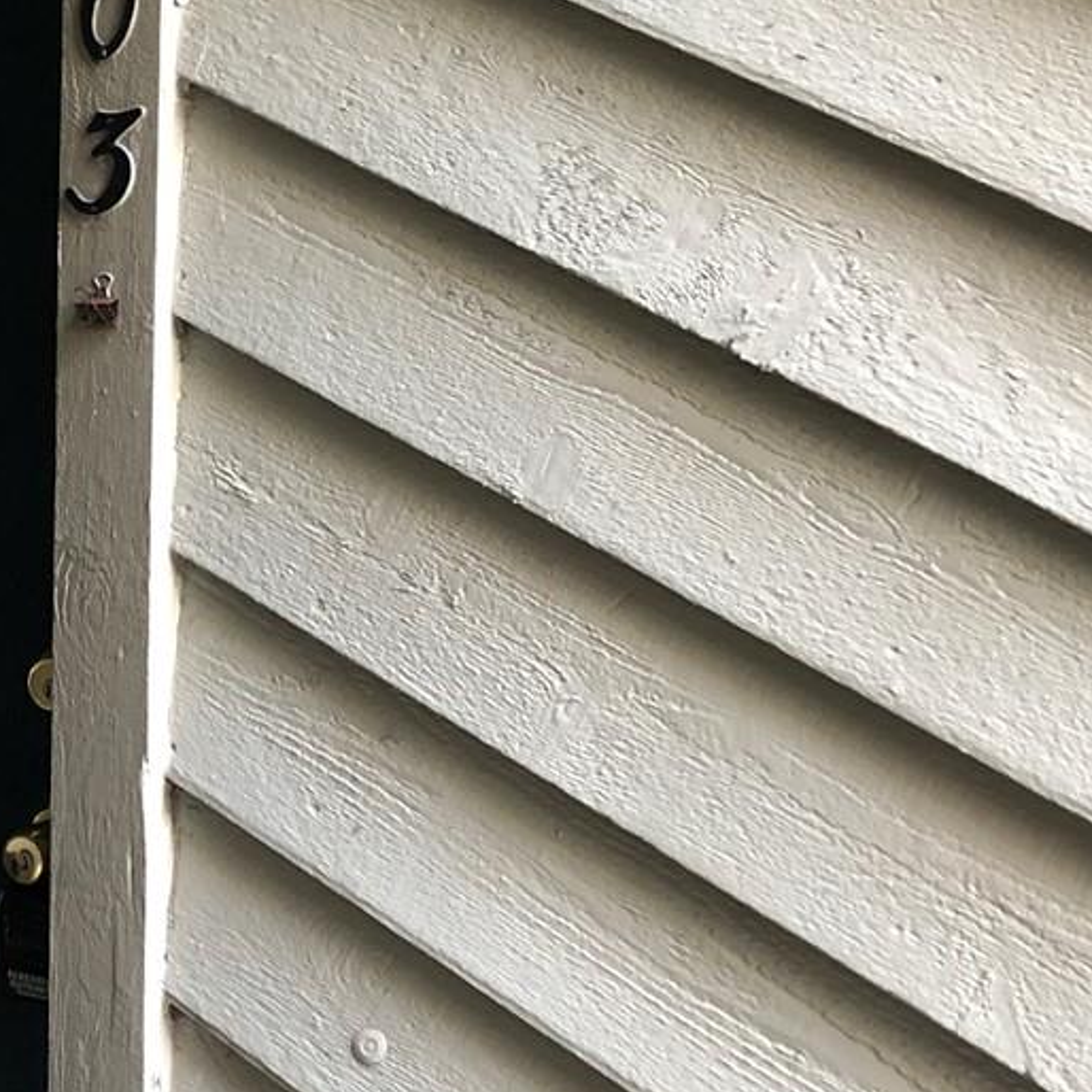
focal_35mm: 77
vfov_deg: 22.5
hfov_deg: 21.5
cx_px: -45
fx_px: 2748
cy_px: 521
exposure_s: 1/15
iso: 40
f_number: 1.8
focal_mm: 3.99
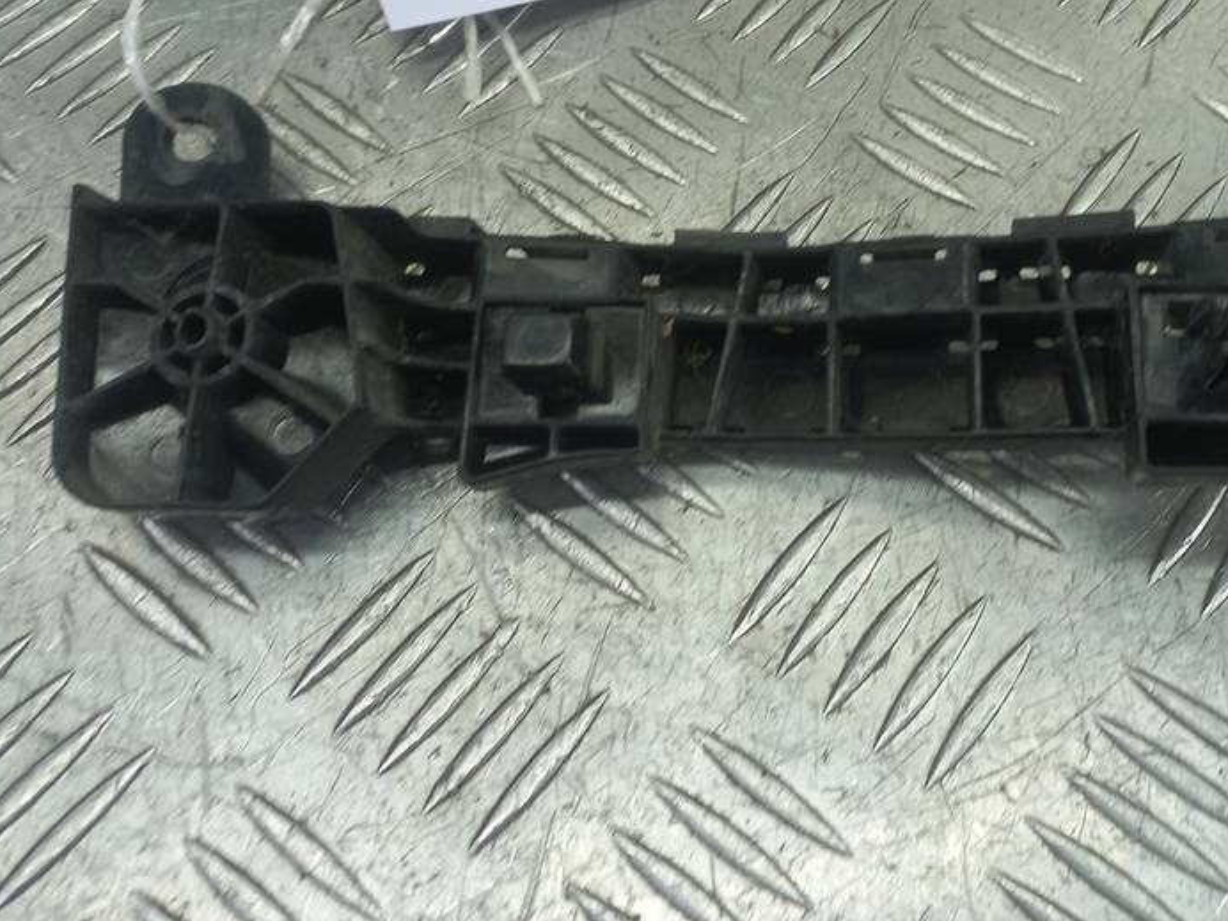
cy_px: 254
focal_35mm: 37
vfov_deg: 37.9
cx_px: 804
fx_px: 1313
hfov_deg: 49.4
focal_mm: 4.6
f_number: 1.8
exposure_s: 1/50
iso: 64
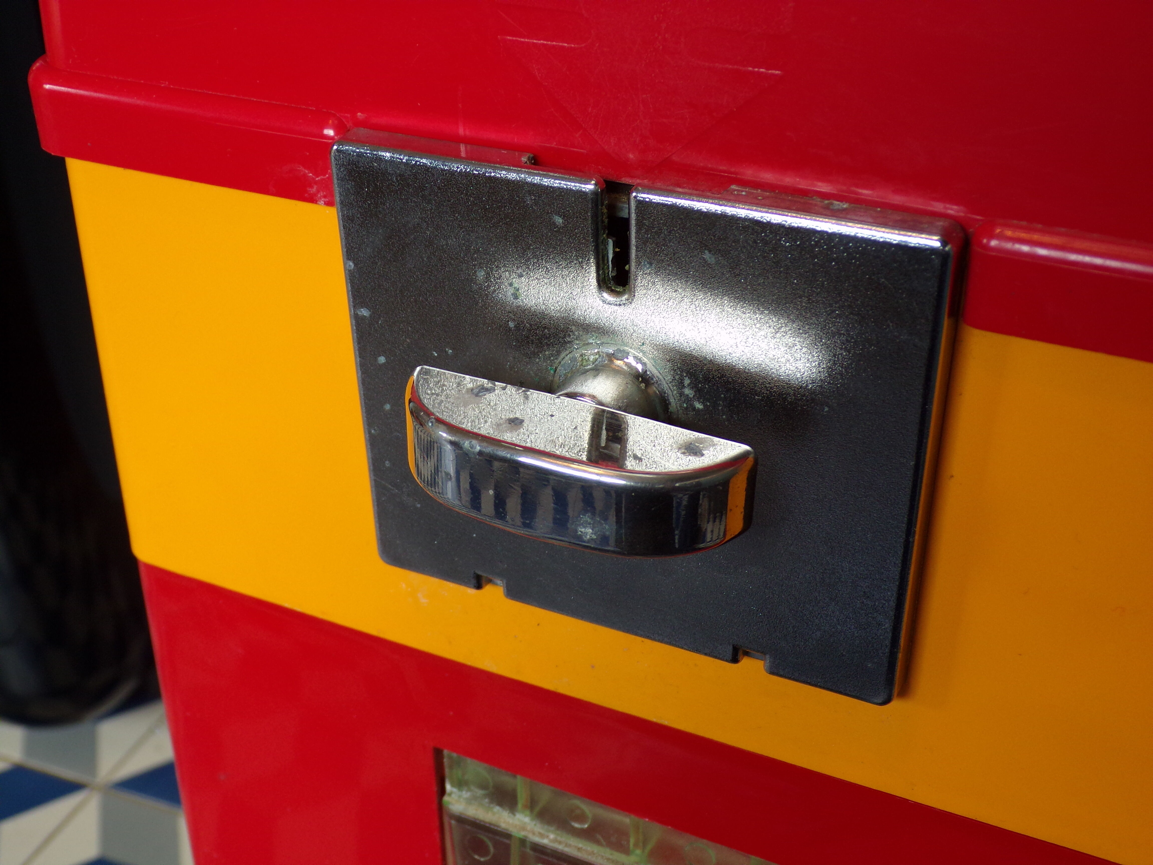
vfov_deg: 34.3
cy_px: 432
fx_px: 1399
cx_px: 576
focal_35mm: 42
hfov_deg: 44.8
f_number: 3.4
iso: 117
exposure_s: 1/34
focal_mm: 7.6
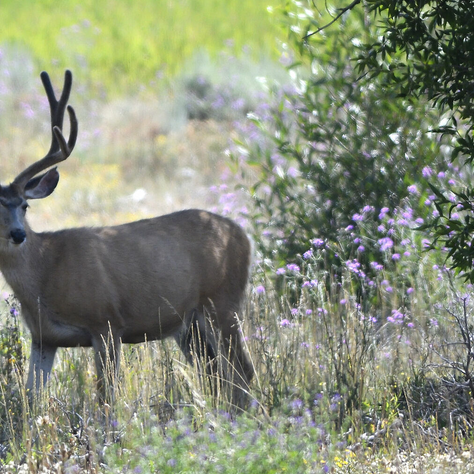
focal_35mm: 1209
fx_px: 18730
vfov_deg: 1.4
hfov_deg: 1.4
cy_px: 207
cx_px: 37
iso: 800
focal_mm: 300
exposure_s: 1/4000
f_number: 4
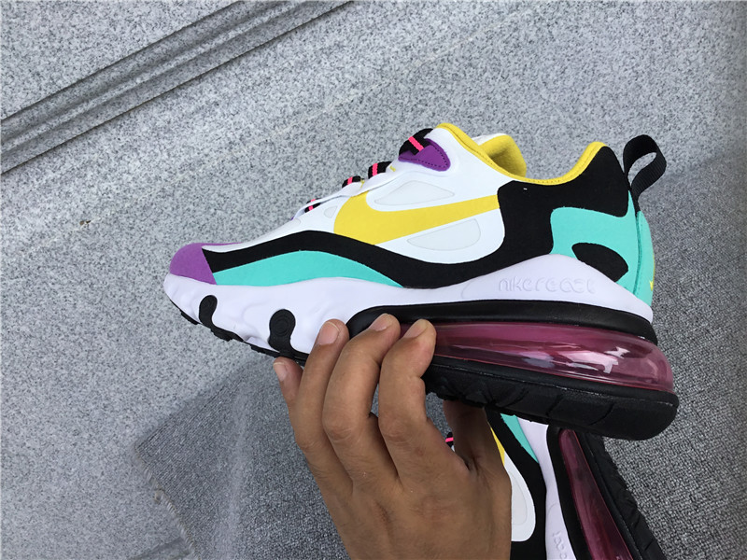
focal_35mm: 31
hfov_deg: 58.4
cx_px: 374
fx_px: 669
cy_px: 280
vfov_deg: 45.4
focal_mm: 3.3
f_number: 2.4
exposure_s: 1/522
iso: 25
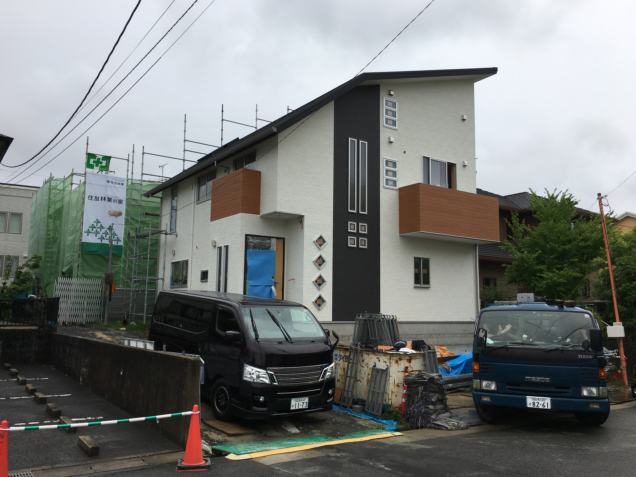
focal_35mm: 29
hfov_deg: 61.7
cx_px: 318
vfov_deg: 48.2
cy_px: 238
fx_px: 533
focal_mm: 4.15
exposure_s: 1/2564
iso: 25
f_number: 2.2
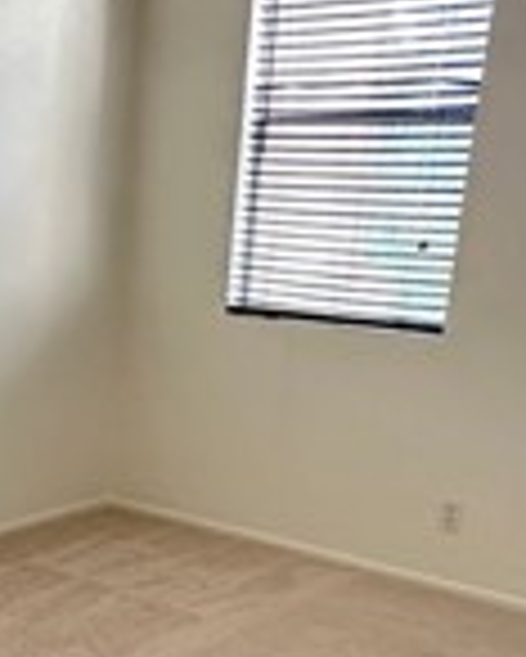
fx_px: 1166
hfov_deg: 23.5
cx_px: -81
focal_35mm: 60
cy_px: 544
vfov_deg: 30.5
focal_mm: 2.22
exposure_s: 1/60
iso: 400
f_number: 2.2
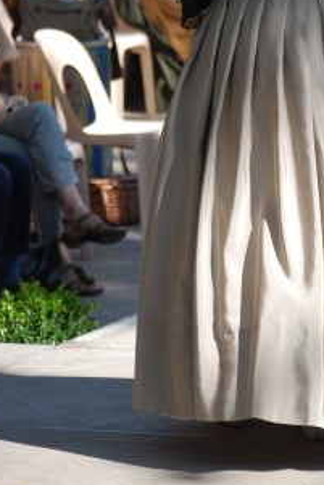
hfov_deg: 5.2
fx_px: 3533
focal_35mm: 262
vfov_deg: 7.8
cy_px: 16
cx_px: 323
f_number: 5.6
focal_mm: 82
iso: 200
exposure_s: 1/500
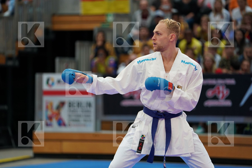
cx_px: 126
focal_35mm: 187
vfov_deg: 7.3
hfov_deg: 11.0
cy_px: 84
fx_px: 1309
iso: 1600
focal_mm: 187
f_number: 2.8
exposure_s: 1/1000
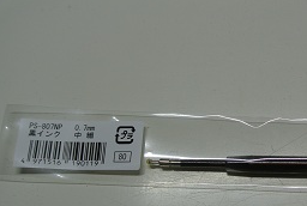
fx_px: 462
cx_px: 239
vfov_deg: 24.9
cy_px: 159
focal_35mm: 54
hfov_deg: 35.8
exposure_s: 1/125
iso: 200
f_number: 5
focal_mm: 12.7
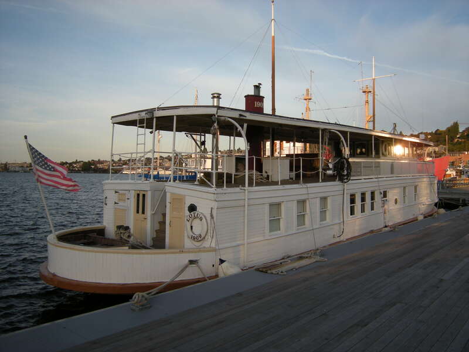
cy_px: 176
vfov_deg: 45.4
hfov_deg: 58.4
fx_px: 420
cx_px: 234
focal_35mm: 31
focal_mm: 5.3
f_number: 2.9
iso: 64
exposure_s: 1/364
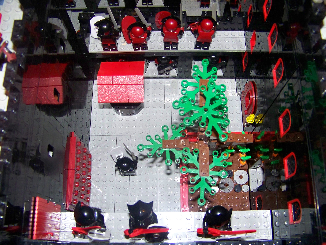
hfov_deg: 51.4
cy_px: 122
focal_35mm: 36
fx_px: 339
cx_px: 163
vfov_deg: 39.7
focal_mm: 5.85
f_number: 2.8
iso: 200
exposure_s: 1/30
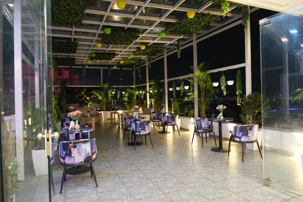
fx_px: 202
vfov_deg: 53.1
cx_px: 152
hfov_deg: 73.7
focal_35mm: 24
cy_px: 101
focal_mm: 16
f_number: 3.6
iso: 8000
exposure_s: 1/85
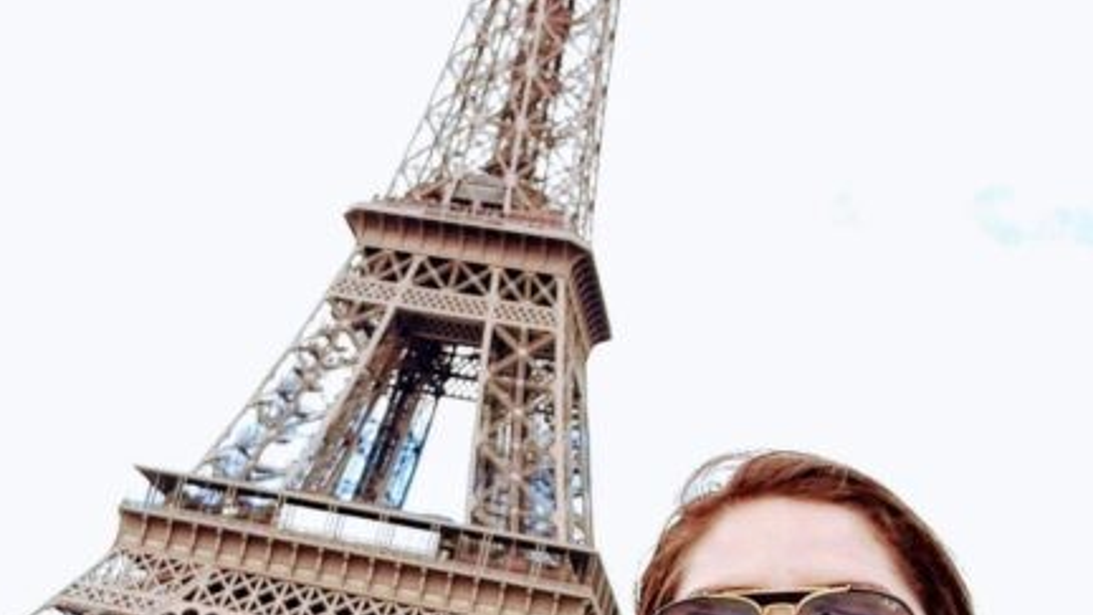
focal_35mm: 62
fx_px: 1797
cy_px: 585
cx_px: 488
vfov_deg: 19.0
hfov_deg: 33.8
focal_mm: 2.66
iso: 40
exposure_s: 1/465
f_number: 2
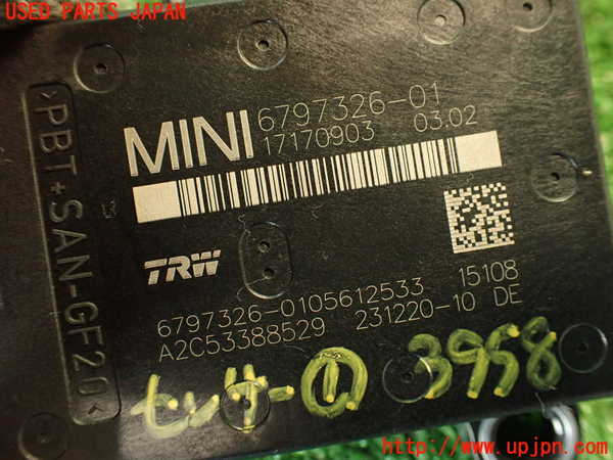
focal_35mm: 32
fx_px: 567
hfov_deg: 56.8
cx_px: 306
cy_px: 230
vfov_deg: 44.2
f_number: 2.4
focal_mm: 5.79
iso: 800
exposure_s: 1/30
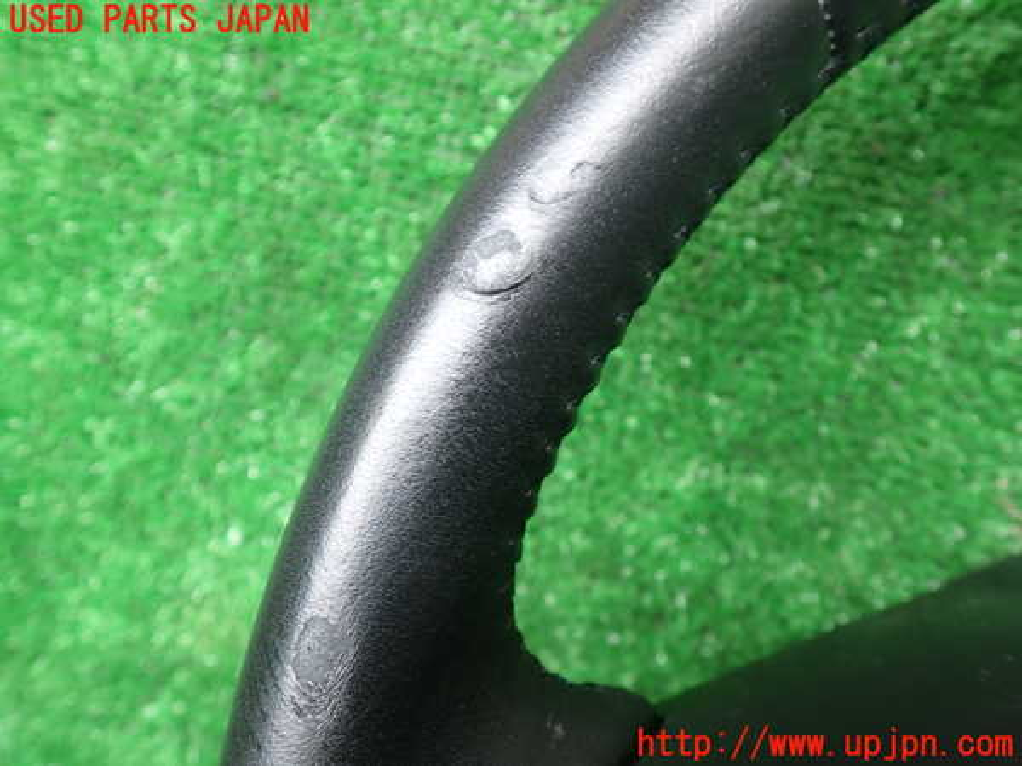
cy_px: 383
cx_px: 511
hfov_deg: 60.0
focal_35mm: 30
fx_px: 886
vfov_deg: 46.8
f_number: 2.3
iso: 200
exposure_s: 1/60
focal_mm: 5.4
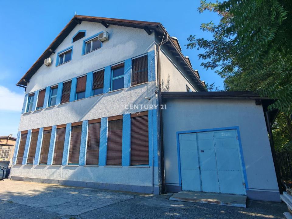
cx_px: 146
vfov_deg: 66.0
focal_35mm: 20
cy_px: 110
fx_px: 169
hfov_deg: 81.7
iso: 50
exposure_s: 1/680
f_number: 2
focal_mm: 1.82
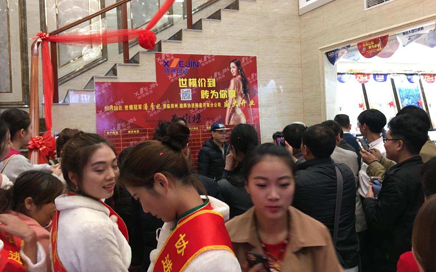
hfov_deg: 61.2
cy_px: 116
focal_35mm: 31
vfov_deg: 40.5
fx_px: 368
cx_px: 217
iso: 125
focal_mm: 4.15
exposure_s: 1/33
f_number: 2.2
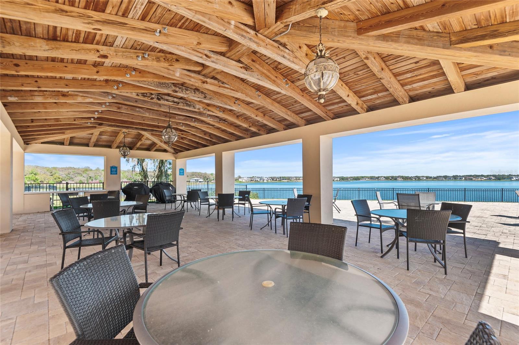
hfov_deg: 96.8
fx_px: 230
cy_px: 172
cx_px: 260
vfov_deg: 73.6
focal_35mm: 16
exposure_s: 1/25
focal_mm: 16
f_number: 9
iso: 100
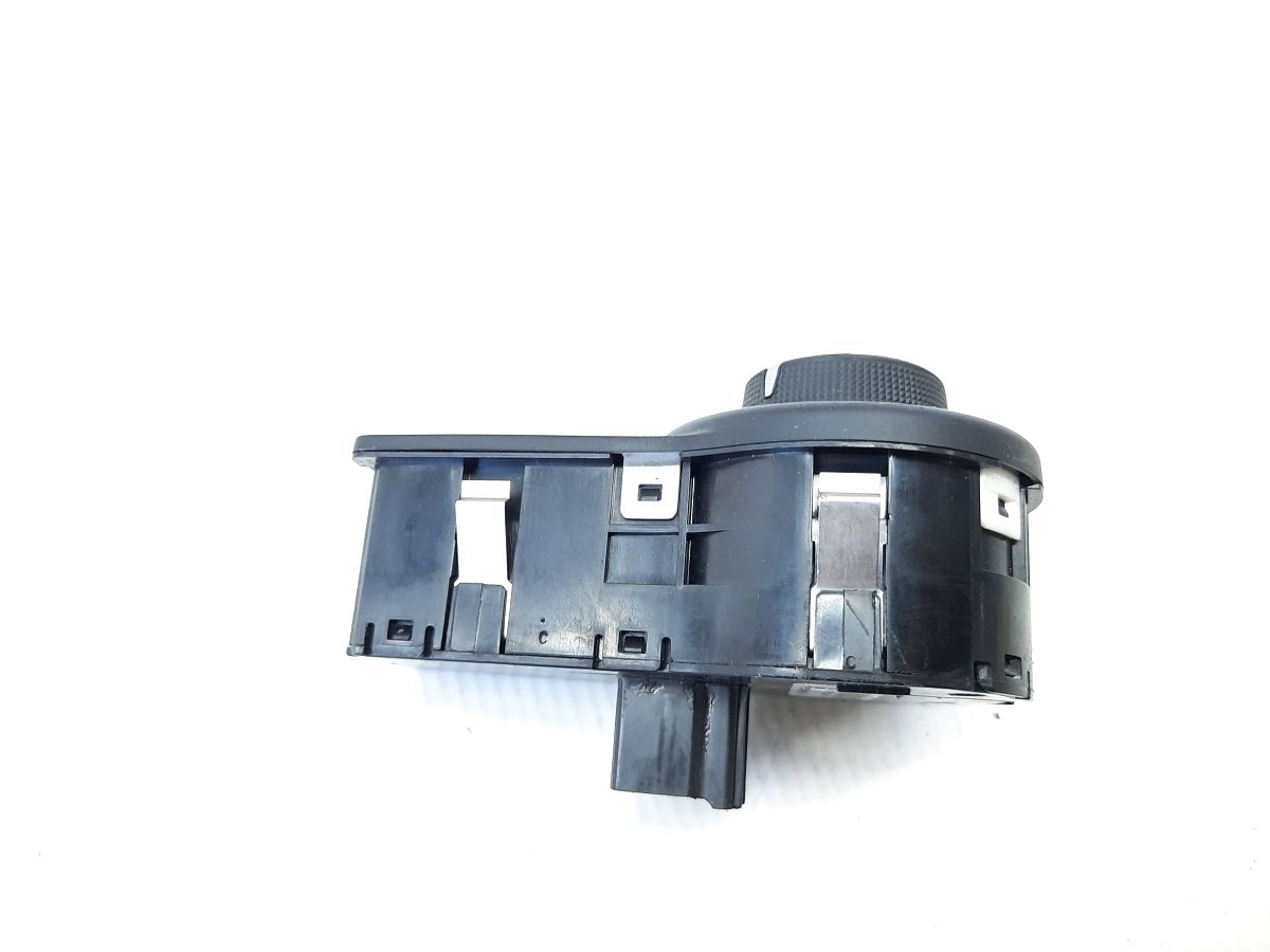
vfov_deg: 54.9
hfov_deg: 69.4
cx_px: 635
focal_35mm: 25
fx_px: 917
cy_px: 476
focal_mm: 4.6
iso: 200
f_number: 2
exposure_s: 1/50
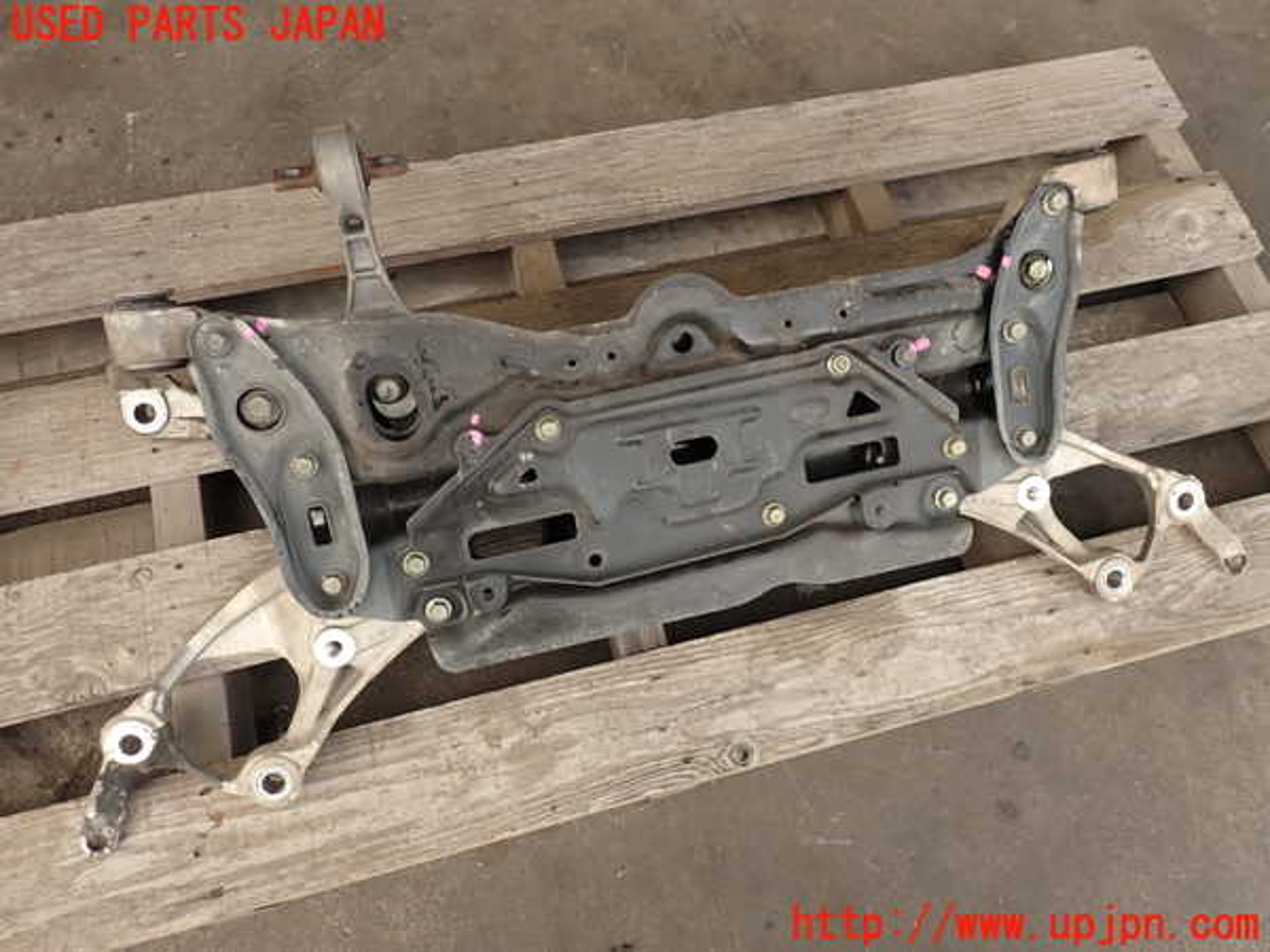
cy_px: 476
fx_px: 917
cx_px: 635
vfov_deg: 54.9
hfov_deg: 69.4
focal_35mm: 25
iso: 100
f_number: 2.8
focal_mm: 4.5
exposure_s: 1/160
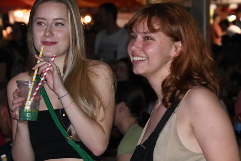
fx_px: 1774
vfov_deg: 5.2
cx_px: 132
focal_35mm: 265
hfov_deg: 7.8
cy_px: 94
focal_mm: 122
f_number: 8
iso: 6400
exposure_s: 1/60
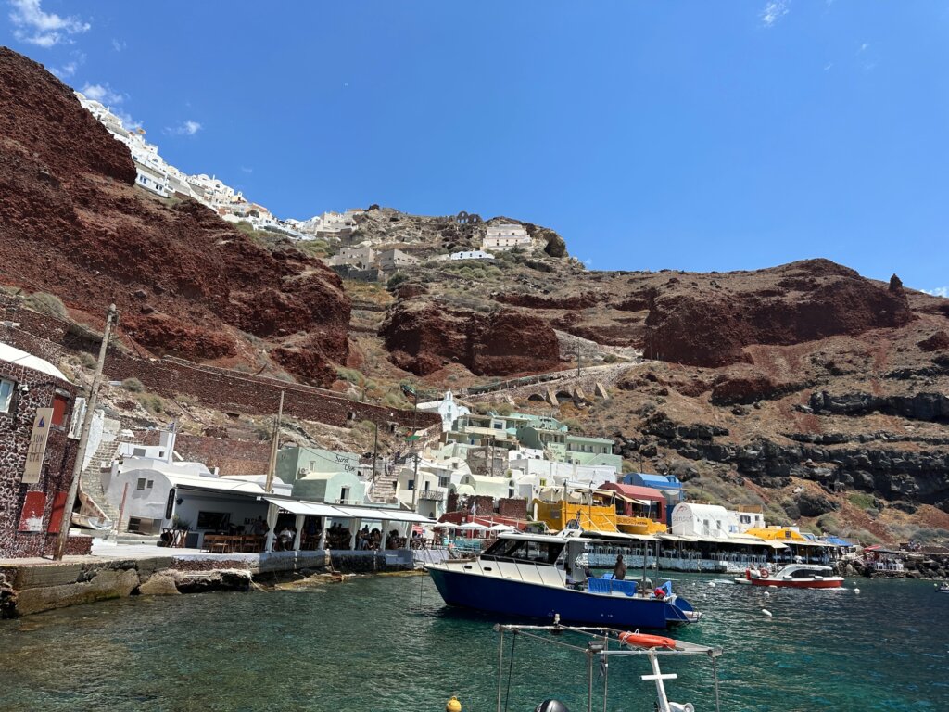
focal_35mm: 24
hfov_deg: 71.6
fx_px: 658
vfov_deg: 56.8
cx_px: 474
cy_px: 356
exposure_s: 1/5000
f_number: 1.78
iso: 80
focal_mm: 6.86
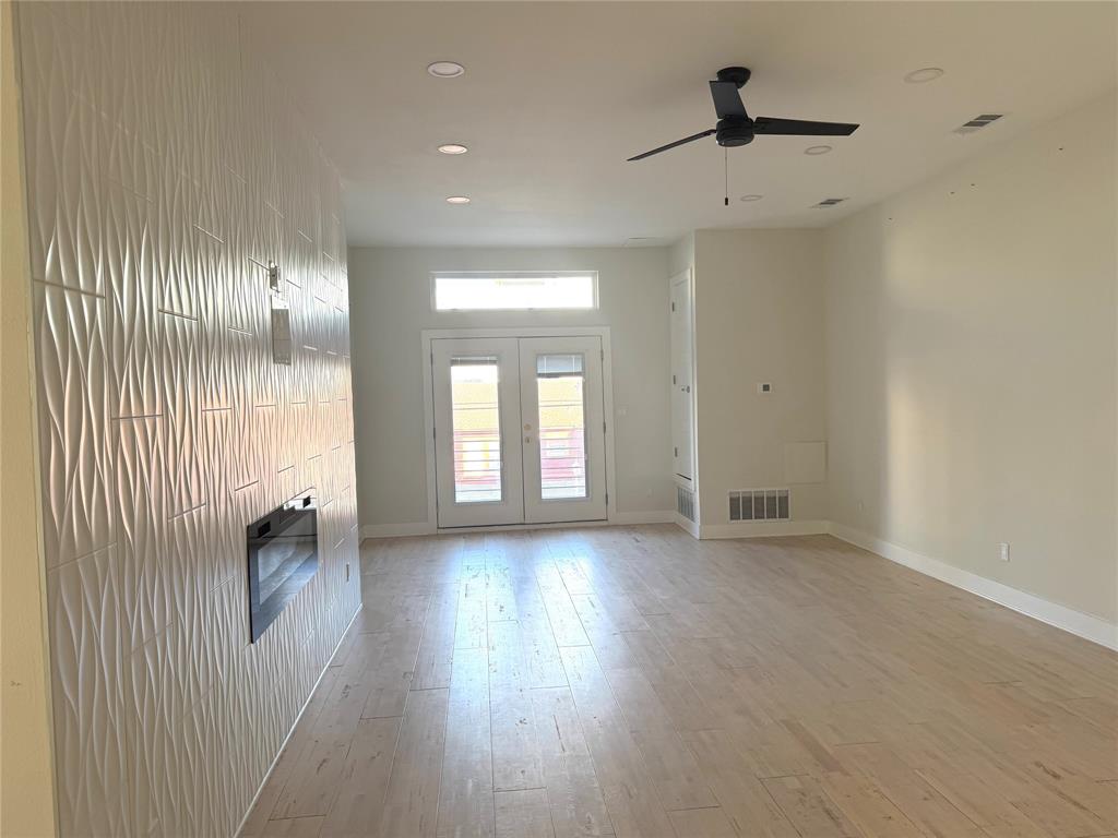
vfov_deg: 56.8
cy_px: 419
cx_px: 559
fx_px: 775
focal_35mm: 24
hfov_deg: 71.6
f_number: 1.78
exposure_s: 1/192
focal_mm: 6.76
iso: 100
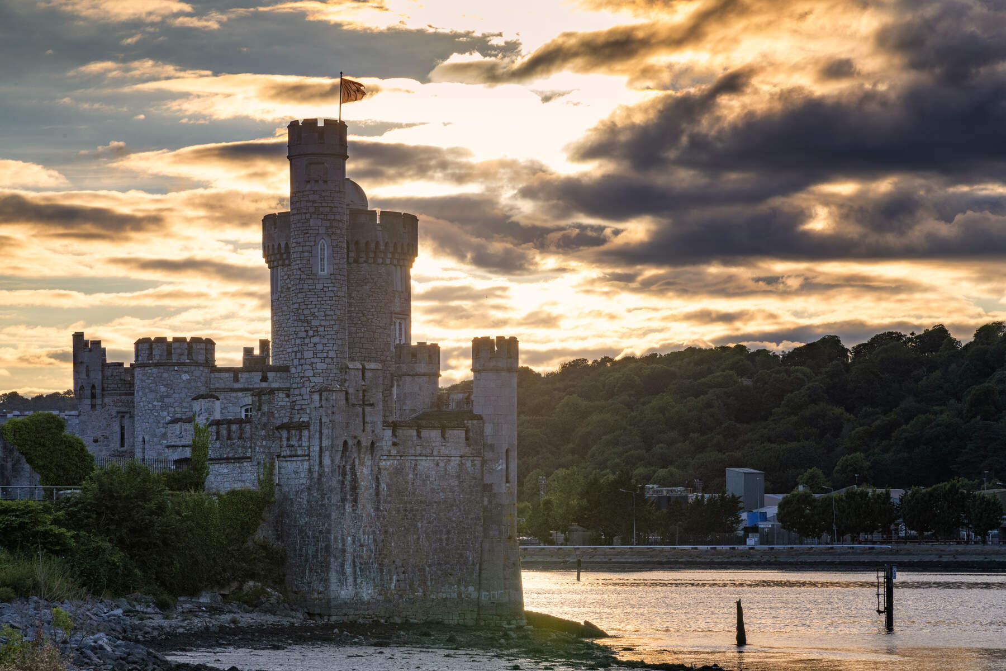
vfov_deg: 13.0
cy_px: 336
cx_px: 503
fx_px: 2934
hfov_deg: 19.5
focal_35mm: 105
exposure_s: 1/320
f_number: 16
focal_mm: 105
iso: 200
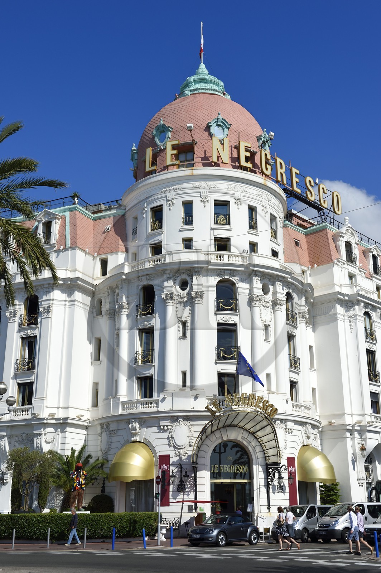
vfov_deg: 46.4
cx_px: 190
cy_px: 286
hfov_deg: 31.8
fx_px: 668
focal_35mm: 42
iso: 200
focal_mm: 42
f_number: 13
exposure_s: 1/320
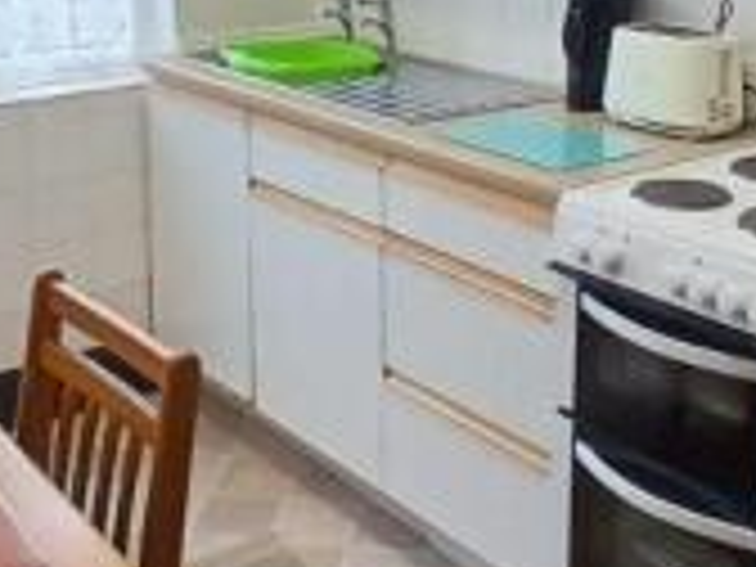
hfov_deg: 32.7
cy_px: 106
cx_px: 394
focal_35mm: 59
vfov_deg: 24.4
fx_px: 1289
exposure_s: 1/33.3
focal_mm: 1.4
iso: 125
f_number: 2.2
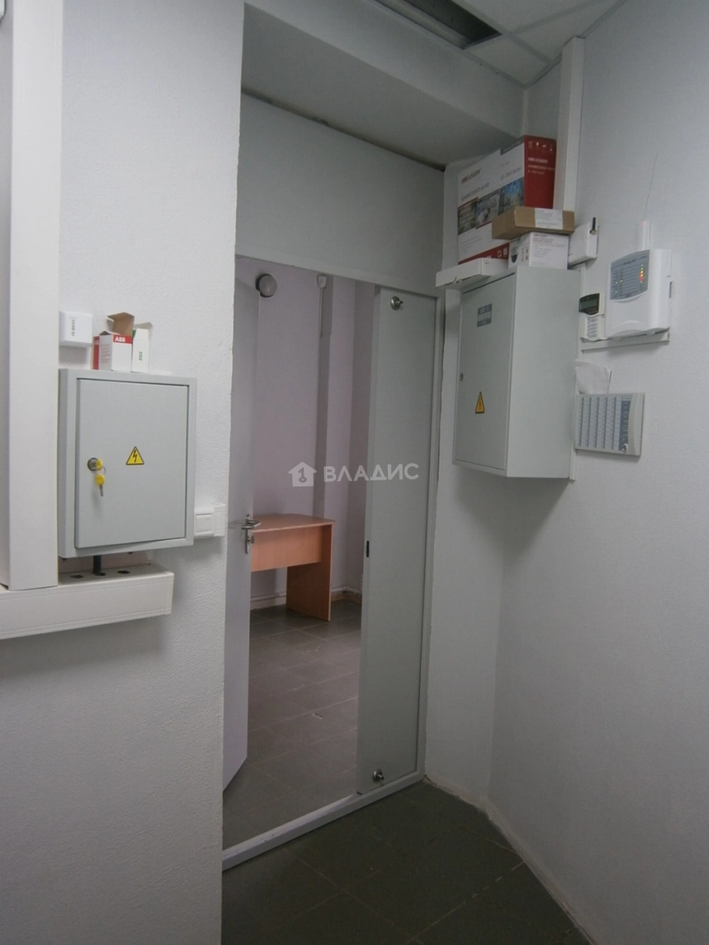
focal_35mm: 26
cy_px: 472
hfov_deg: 53.1
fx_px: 710
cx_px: 354
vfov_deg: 67.3
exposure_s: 1/30
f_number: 2.8
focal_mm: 4.7
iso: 100
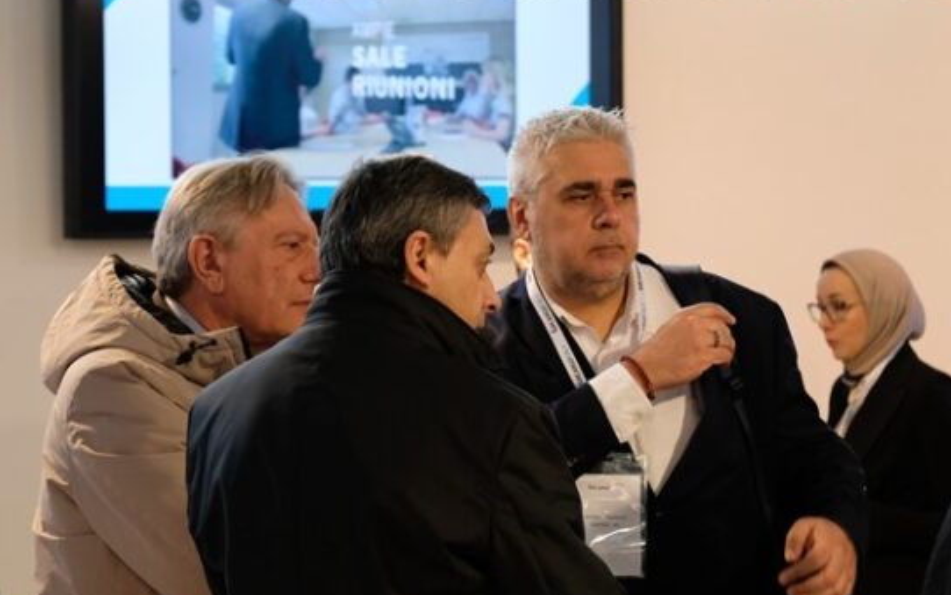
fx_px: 3966
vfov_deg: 8.6
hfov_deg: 13.7
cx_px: 616
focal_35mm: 153
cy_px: 298
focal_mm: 70.5
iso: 3200
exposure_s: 1/250
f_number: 4
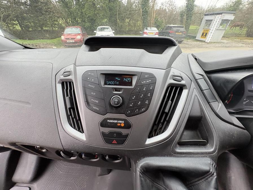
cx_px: 126
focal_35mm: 14
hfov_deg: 102.1
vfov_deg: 85.7
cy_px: 95
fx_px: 102
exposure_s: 1/99
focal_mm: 2.22
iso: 125
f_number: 2.2
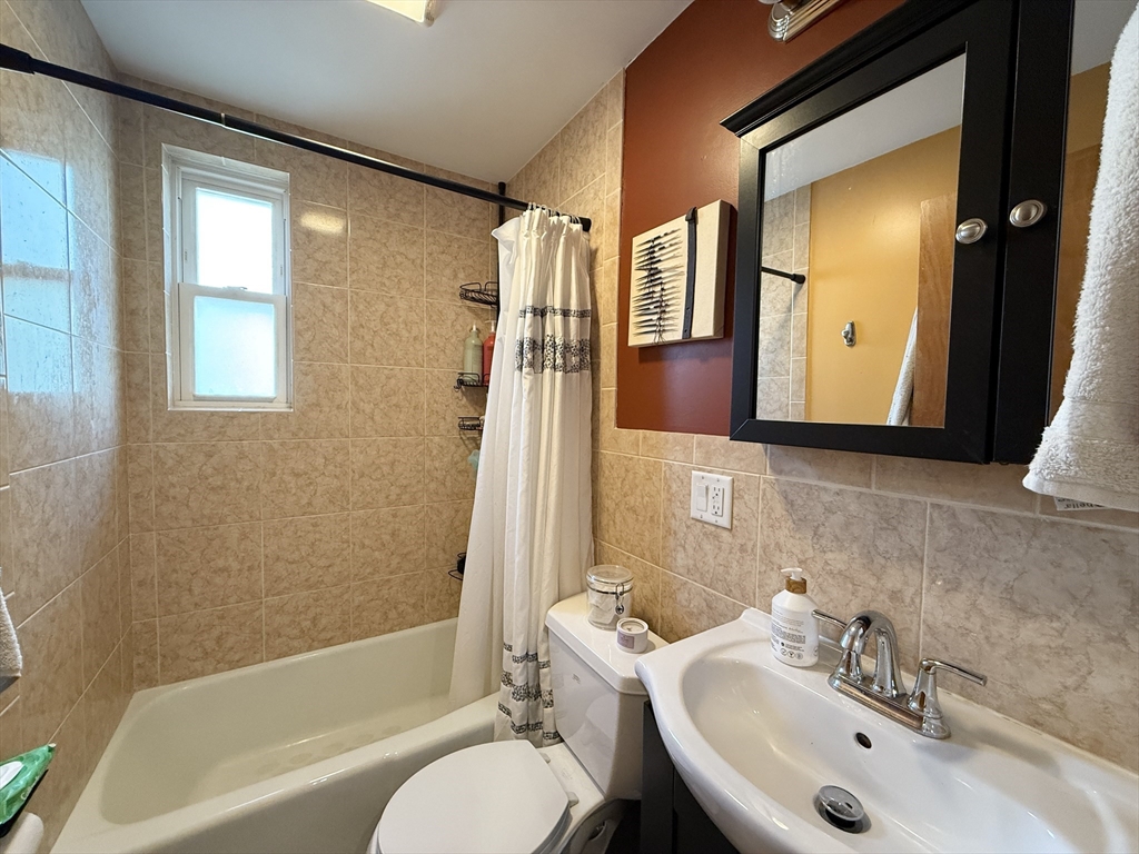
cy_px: 427
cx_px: 570
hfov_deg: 102.1
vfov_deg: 85.7
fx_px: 461
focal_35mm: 14
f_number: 2.2
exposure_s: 1/60
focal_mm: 2.22
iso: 320
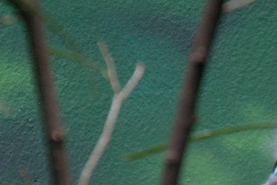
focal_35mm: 746
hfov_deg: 2.8
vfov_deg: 1.8
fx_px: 5744
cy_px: 205
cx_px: 278
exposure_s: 1/500
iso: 1250
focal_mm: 155
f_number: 6
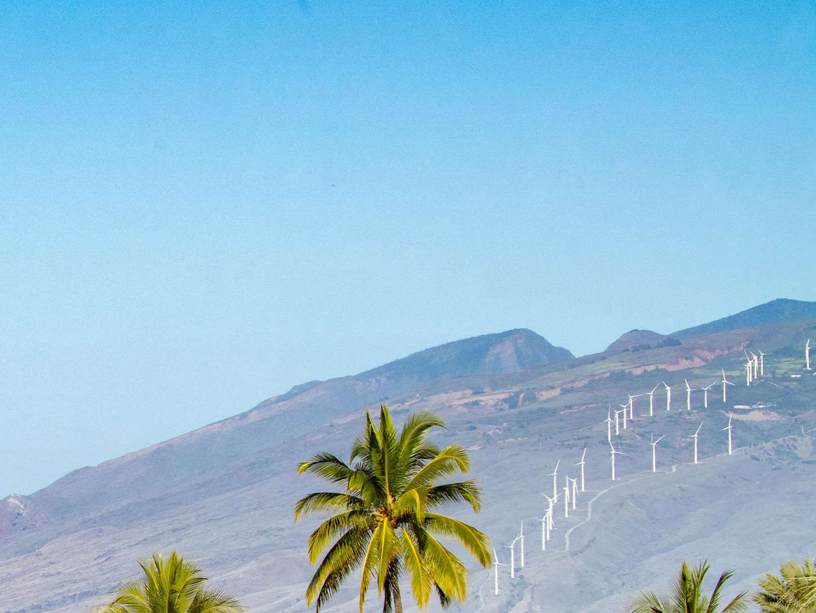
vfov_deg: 5.3
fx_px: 6651
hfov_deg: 7.0
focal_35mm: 282
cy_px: 569
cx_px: 5
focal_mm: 67
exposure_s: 1/250
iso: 400
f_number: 8
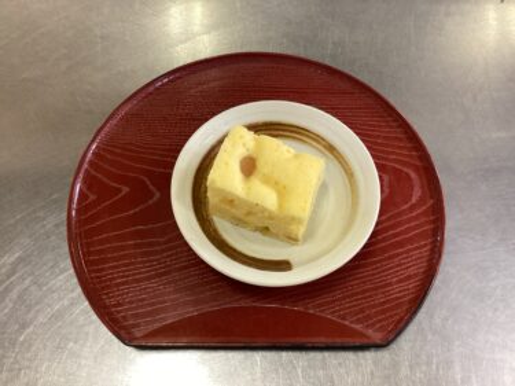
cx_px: 258
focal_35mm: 31
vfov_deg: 45.4
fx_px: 461
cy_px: 193
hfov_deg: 58.4
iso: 250
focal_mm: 3.3
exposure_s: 1/60
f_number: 2.4
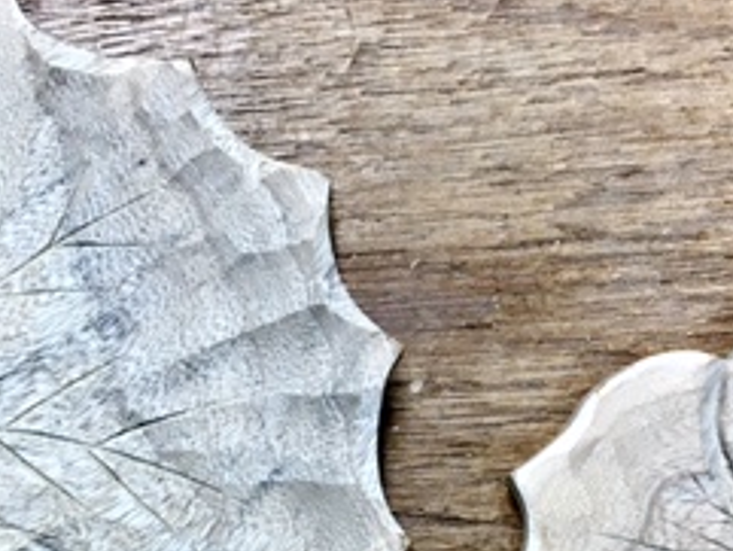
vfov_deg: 19.0
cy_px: 426
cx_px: 262
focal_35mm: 77
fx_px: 1631
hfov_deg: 25.2
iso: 25
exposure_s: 1/33
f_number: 2.2
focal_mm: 4.15
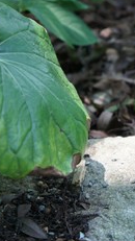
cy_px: 117
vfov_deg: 21.8
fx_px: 623
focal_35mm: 98
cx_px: 159
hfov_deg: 12.1
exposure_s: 1/60
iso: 500
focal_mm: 36
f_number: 4.5
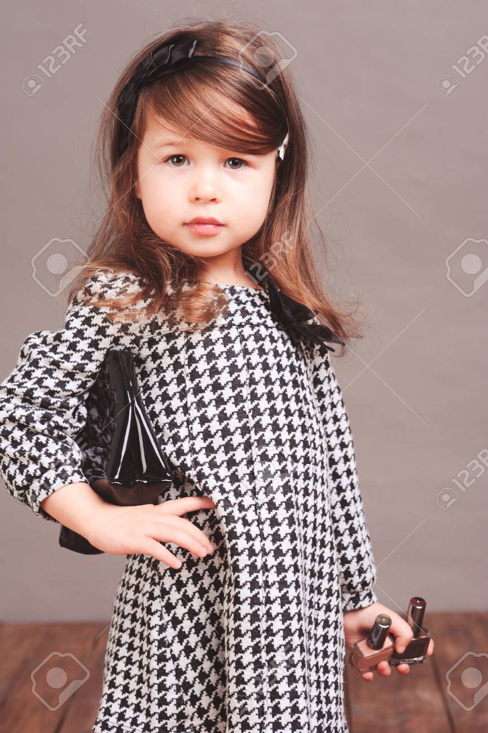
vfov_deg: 23.9
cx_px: 244
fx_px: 1731
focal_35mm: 85
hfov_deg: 16.1
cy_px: 366
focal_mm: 85
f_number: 8
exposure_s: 1/160
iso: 200
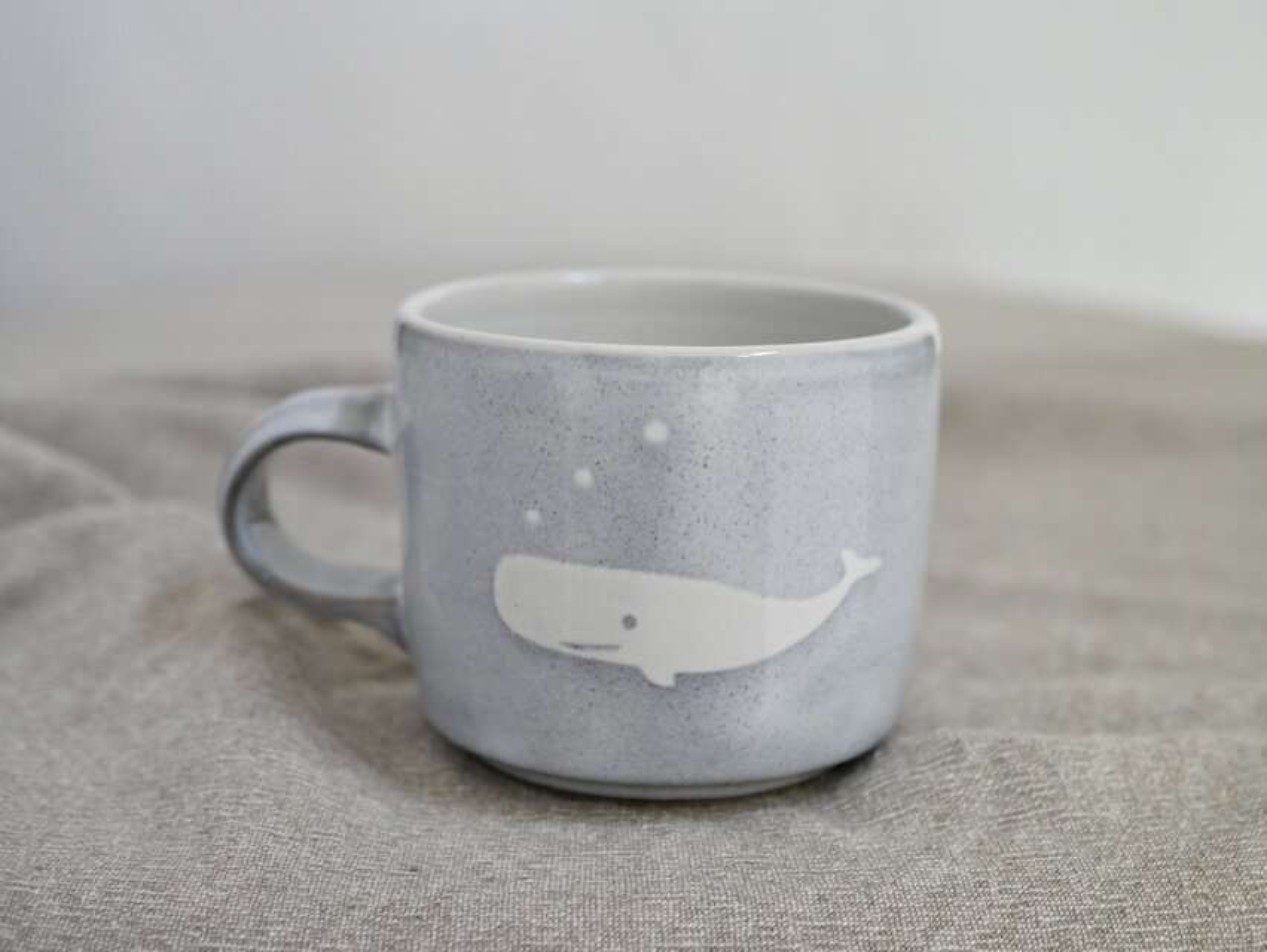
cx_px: 634
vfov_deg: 29.1
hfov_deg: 38.2
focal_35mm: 50
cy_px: 476
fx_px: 1831
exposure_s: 1/60
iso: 200
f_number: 2.8
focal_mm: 25
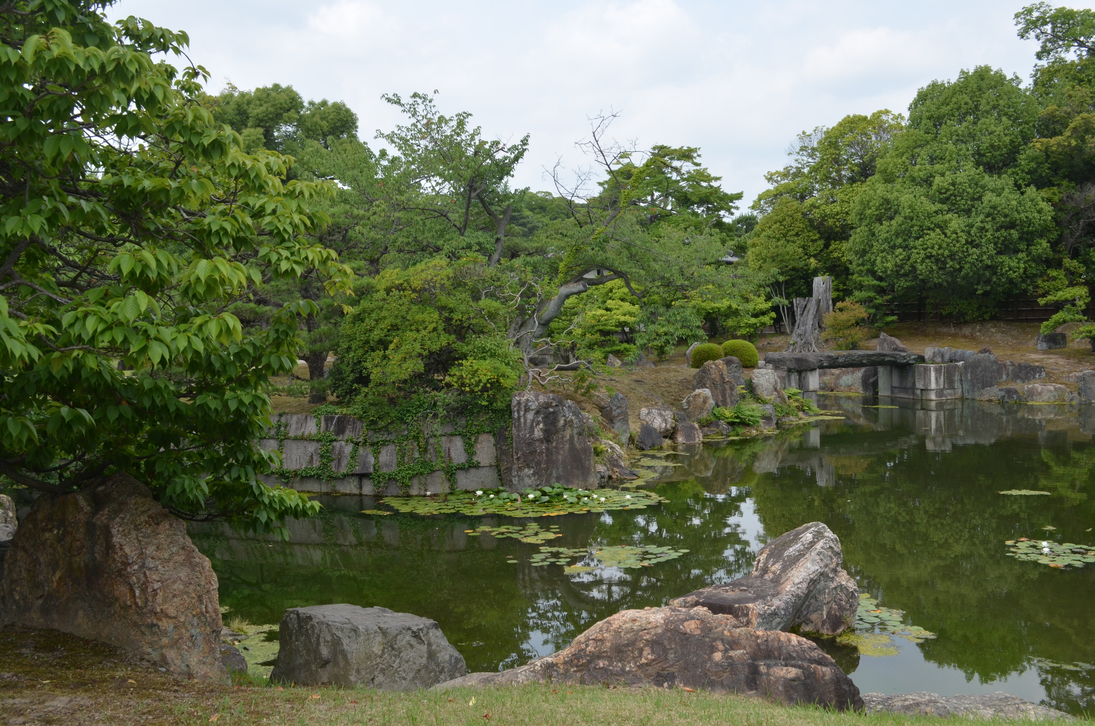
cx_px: 548
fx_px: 1093
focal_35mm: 36
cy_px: 363
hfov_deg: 53.2
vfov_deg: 36.7
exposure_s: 1/250
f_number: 8
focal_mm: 24
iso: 200
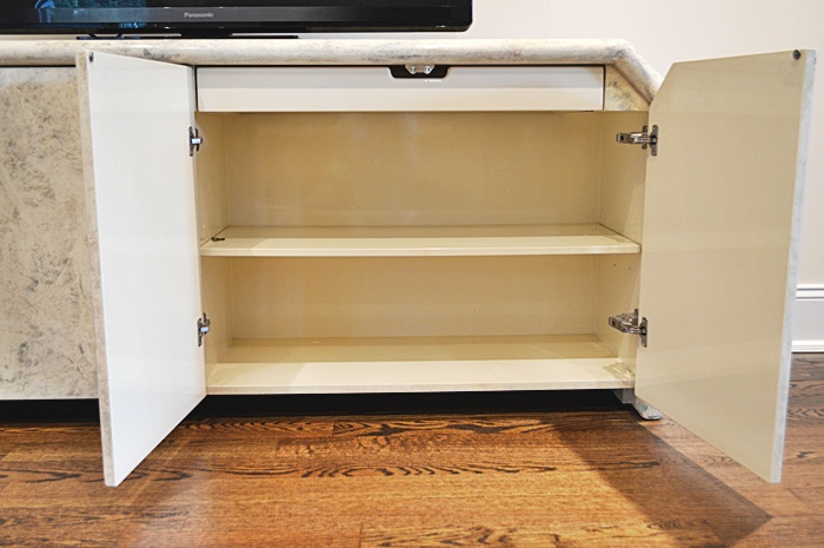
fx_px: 892
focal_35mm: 39
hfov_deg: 49.6
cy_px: 274
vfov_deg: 34.1
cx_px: 412
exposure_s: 1/15
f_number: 4.2
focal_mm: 26
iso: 450
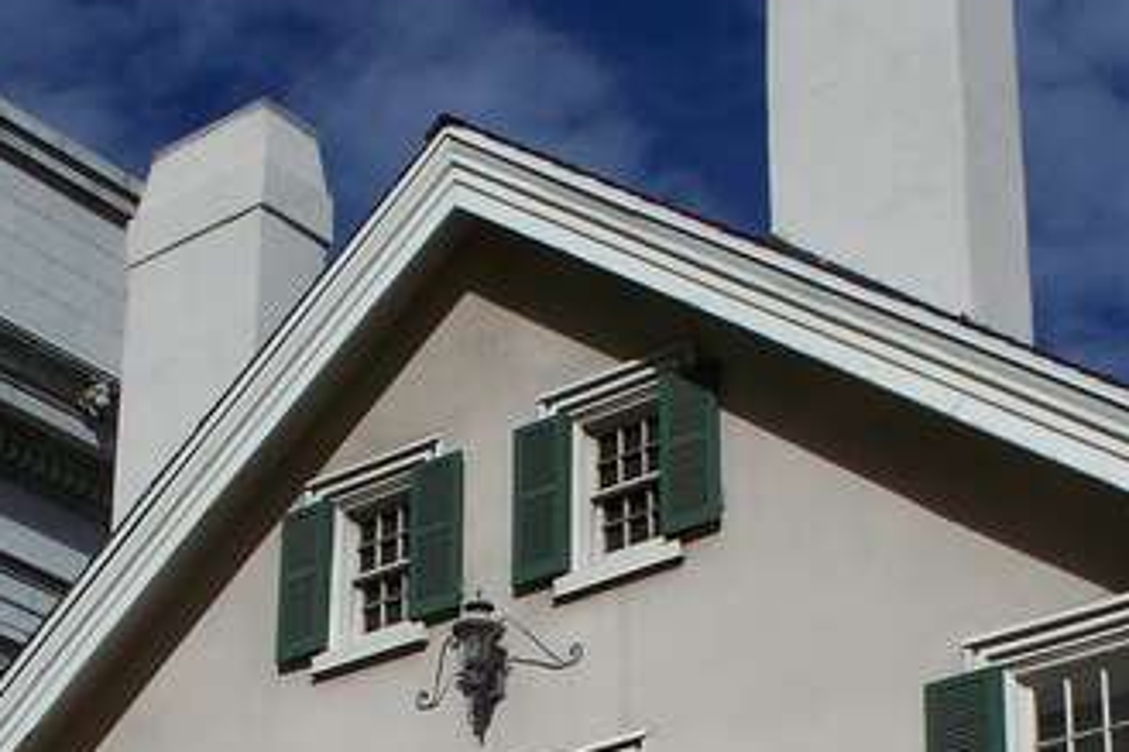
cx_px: 590
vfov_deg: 14.4
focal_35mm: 91
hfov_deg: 22.4
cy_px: 975
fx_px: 2852
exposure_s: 1/1250
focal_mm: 7.54
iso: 80
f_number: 5
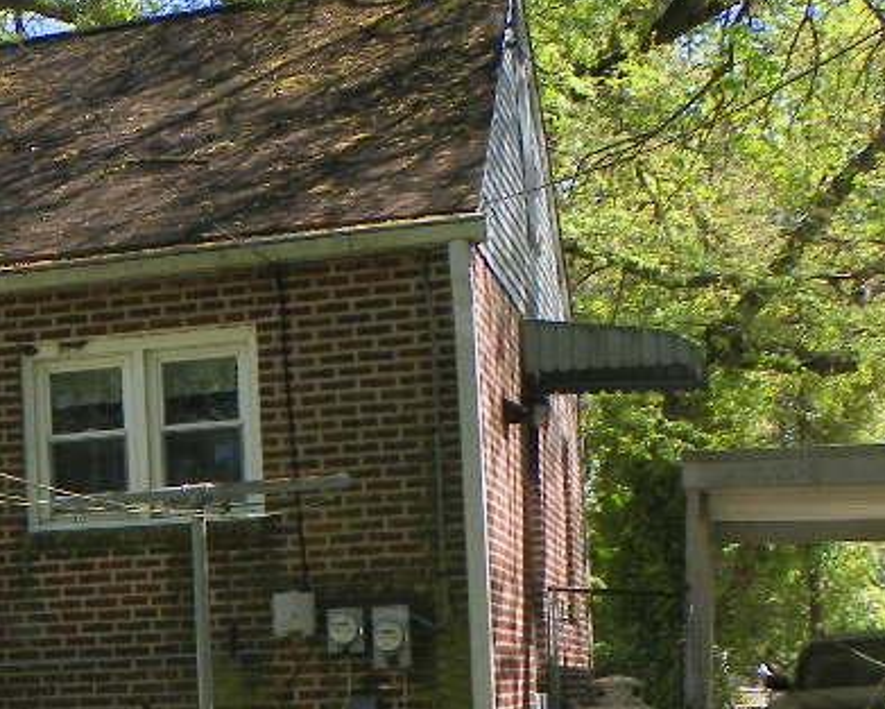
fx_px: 2175
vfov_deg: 18.3
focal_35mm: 83
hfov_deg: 20.2
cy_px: 605
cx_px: -401
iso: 64
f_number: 4
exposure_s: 1/250
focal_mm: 4.6
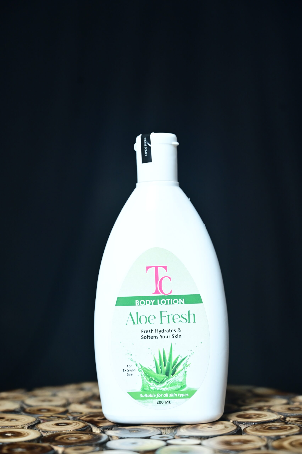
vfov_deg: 32.4
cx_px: 151
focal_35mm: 62
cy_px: 227
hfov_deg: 21.9
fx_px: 781
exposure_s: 1/160
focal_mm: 62
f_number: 4
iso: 800
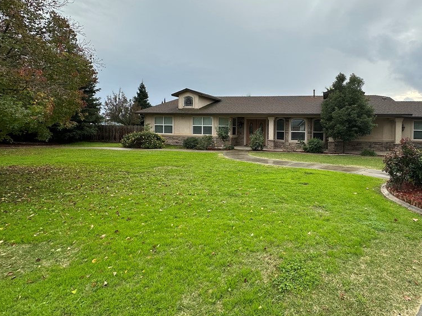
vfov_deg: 68.2
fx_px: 232
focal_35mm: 19
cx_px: 279
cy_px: 133
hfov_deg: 82.0
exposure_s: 1/465
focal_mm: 2.22
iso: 40
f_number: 2.2
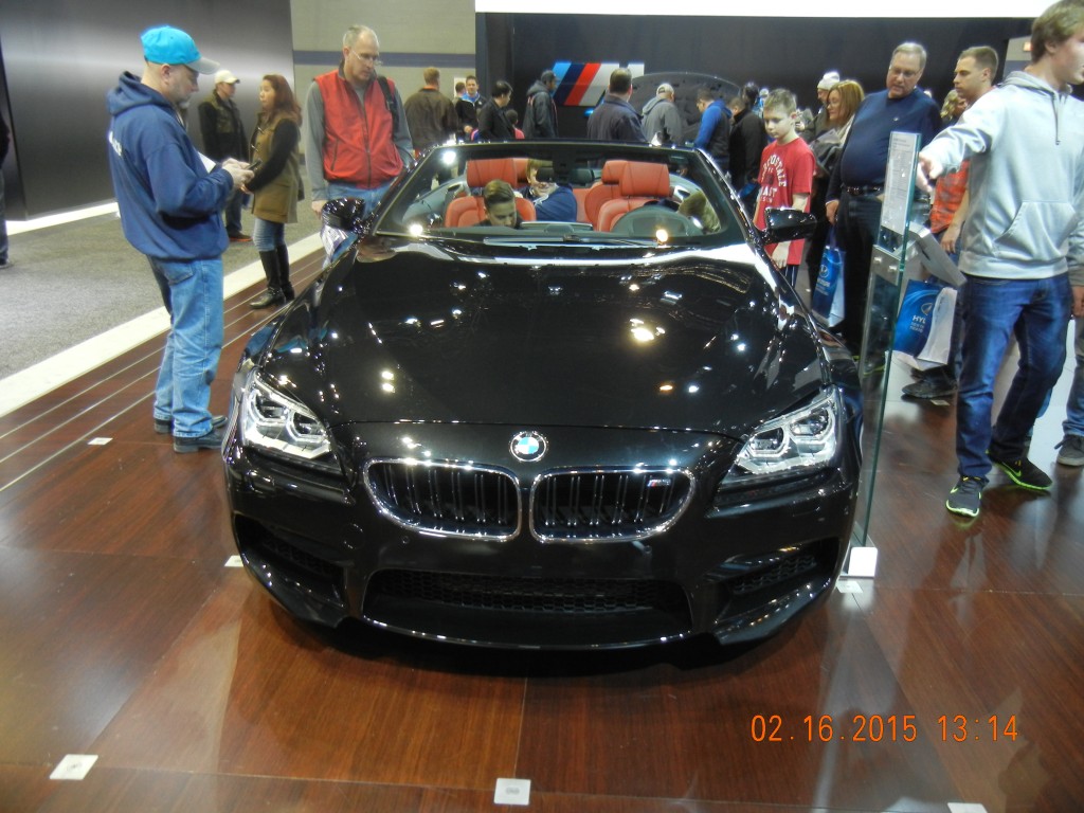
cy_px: 406
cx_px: 542
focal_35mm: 30
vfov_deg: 46.8
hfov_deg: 60.0
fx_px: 939
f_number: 3.5
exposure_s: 1/30
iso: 343
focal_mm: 5.4
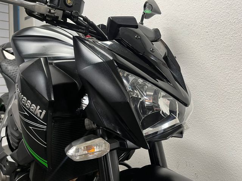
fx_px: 182
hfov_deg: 67.3
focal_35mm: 26
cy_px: 90
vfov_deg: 53.1
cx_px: 121
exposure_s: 1/50
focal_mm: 5.1
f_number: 1.6
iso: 160
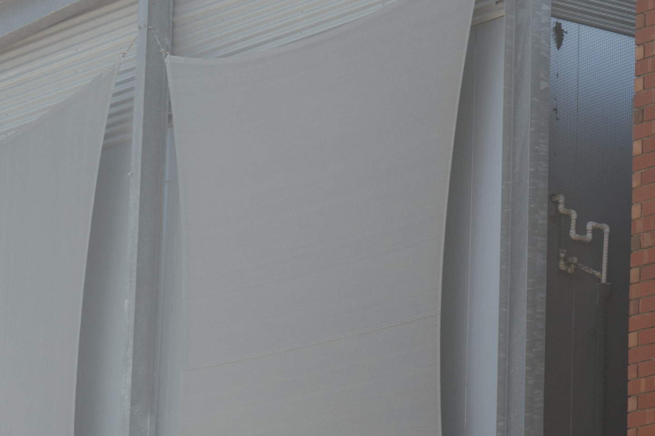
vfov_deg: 6.9
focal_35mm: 198
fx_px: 3602
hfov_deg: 9.8
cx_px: 1214
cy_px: 331
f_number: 4
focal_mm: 41
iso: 100
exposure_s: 1/10
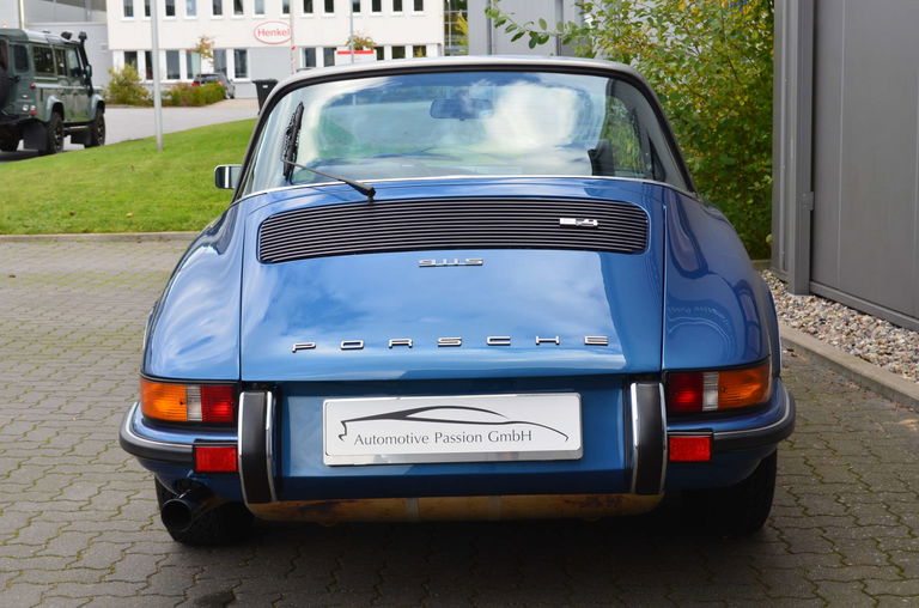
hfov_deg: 33.5
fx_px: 1528
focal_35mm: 60
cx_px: 460
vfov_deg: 22.5
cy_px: 304
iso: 400
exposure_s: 1/50
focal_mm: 40
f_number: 10
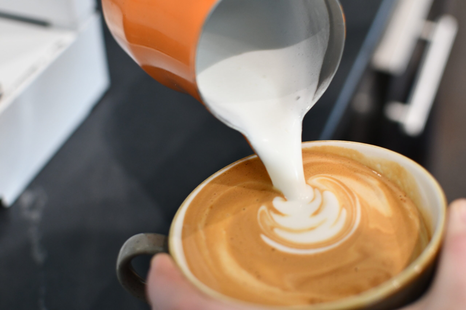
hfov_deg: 38.2
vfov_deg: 26.0
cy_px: 155
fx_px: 673
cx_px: 233
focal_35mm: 52
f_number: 2.8
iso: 1000
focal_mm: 35
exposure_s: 1/125
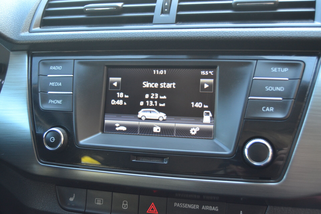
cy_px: 107
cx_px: 160
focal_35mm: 39
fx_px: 348
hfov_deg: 49.6
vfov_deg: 34.2
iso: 800
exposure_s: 1/60
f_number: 4
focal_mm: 26
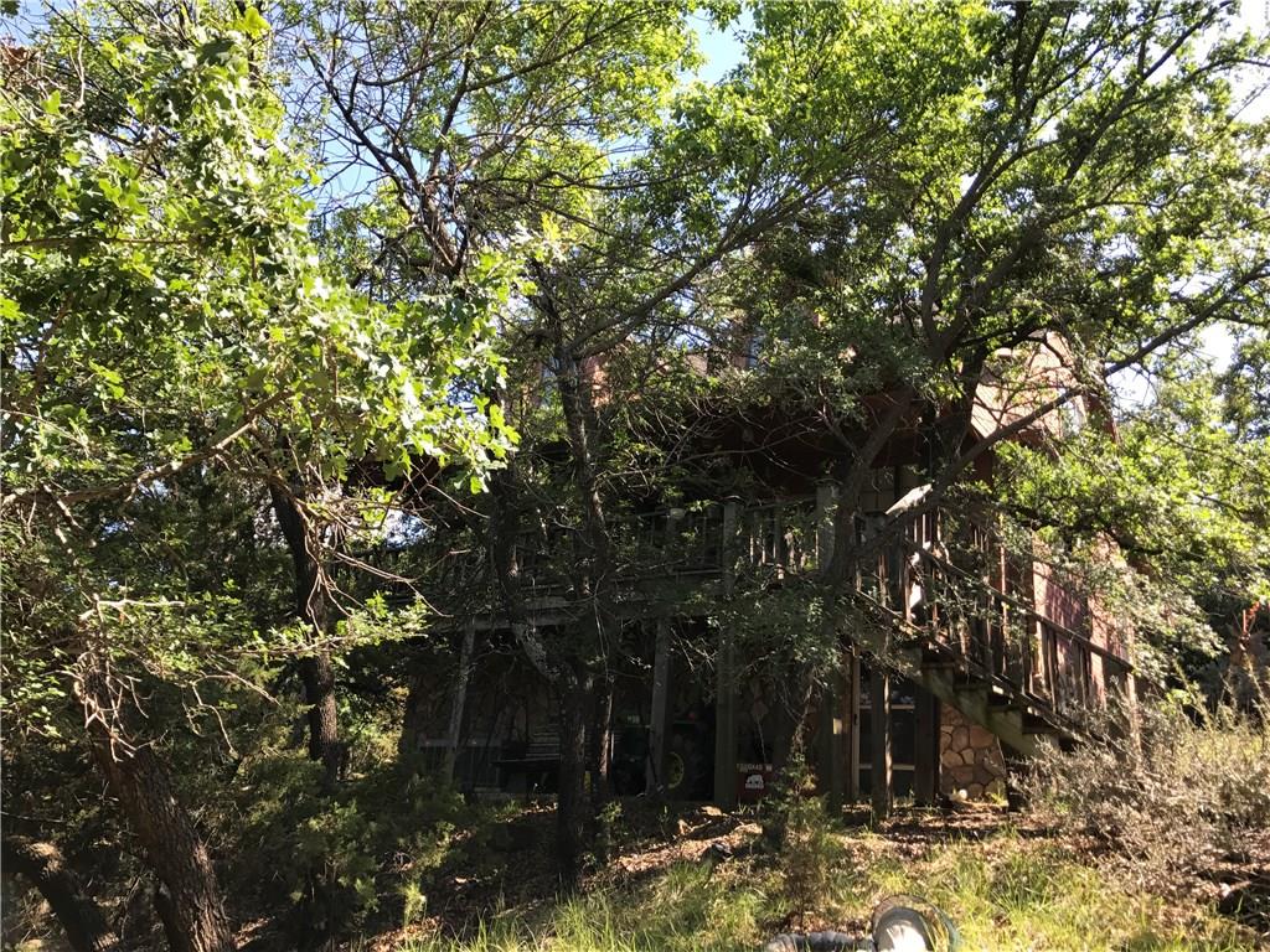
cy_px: 476
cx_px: 635
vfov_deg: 49.7
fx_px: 1027
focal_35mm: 28
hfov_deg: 63.4
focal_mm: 3.99
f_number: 1.8
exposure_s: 1/439
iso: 20
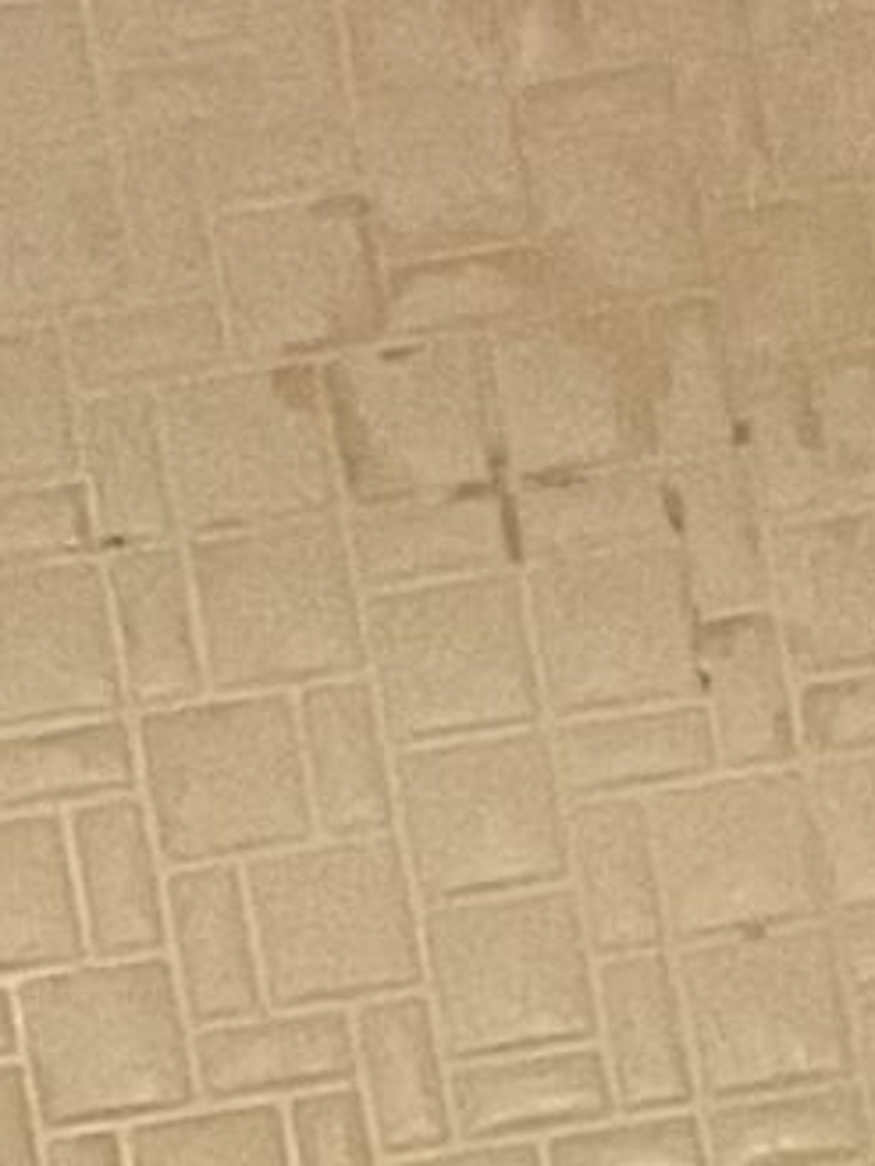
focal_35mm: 203
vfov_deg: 7.8
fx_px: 6842
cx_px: 1409
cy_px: 3981
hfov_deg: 7.2
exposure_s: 1/50
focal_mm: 4.2
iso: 500
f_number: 1.6
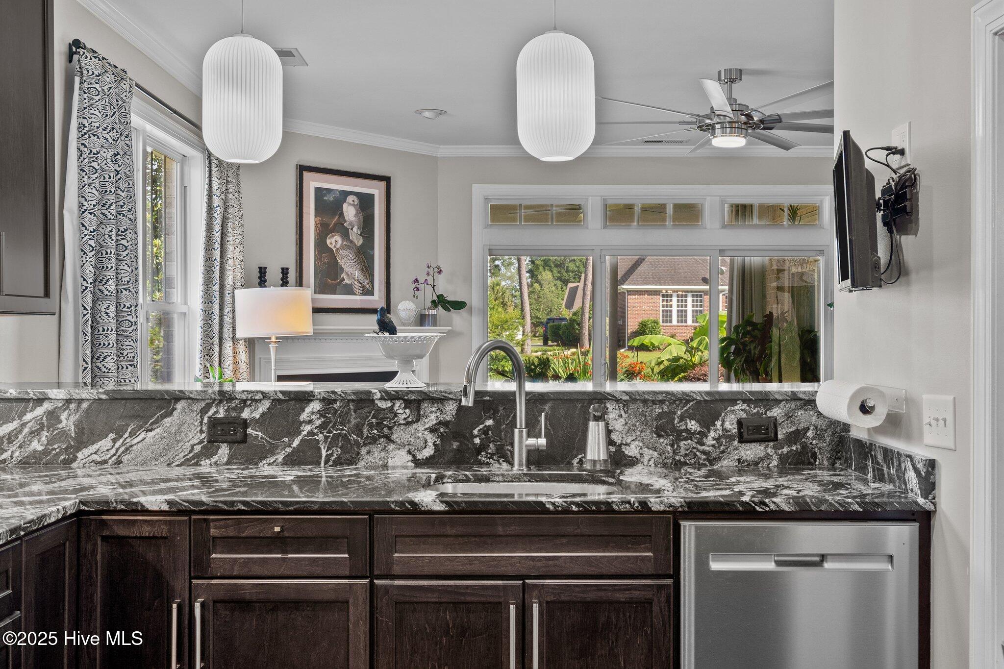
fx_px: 1004
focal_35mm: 36
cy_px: 334
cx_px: 502
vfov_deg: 36.9
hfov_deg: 53.1
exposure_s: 1/2.5
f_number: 7.1
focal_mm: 24
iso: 160
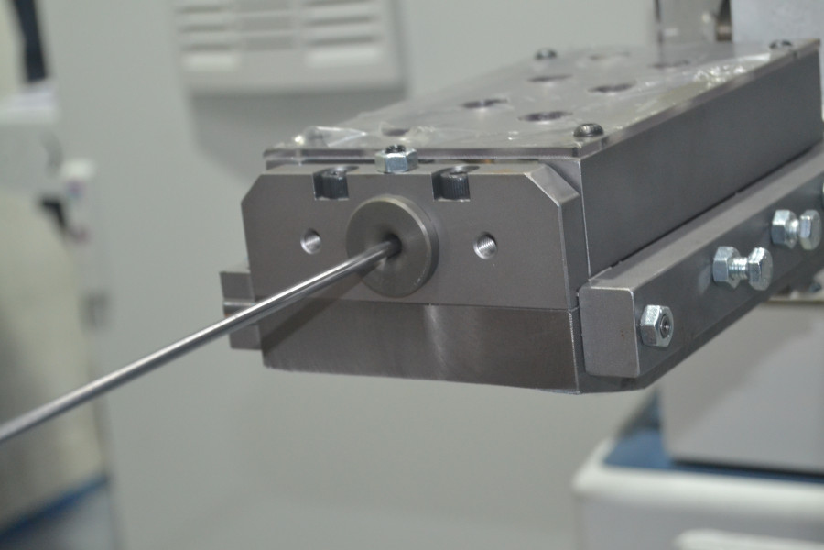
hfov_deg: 24.6
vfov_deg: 16.6
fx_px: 1888
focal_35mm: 82
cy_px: 275
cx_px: 412
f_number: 5.6
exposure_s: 1/60
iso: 1600
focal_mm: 55
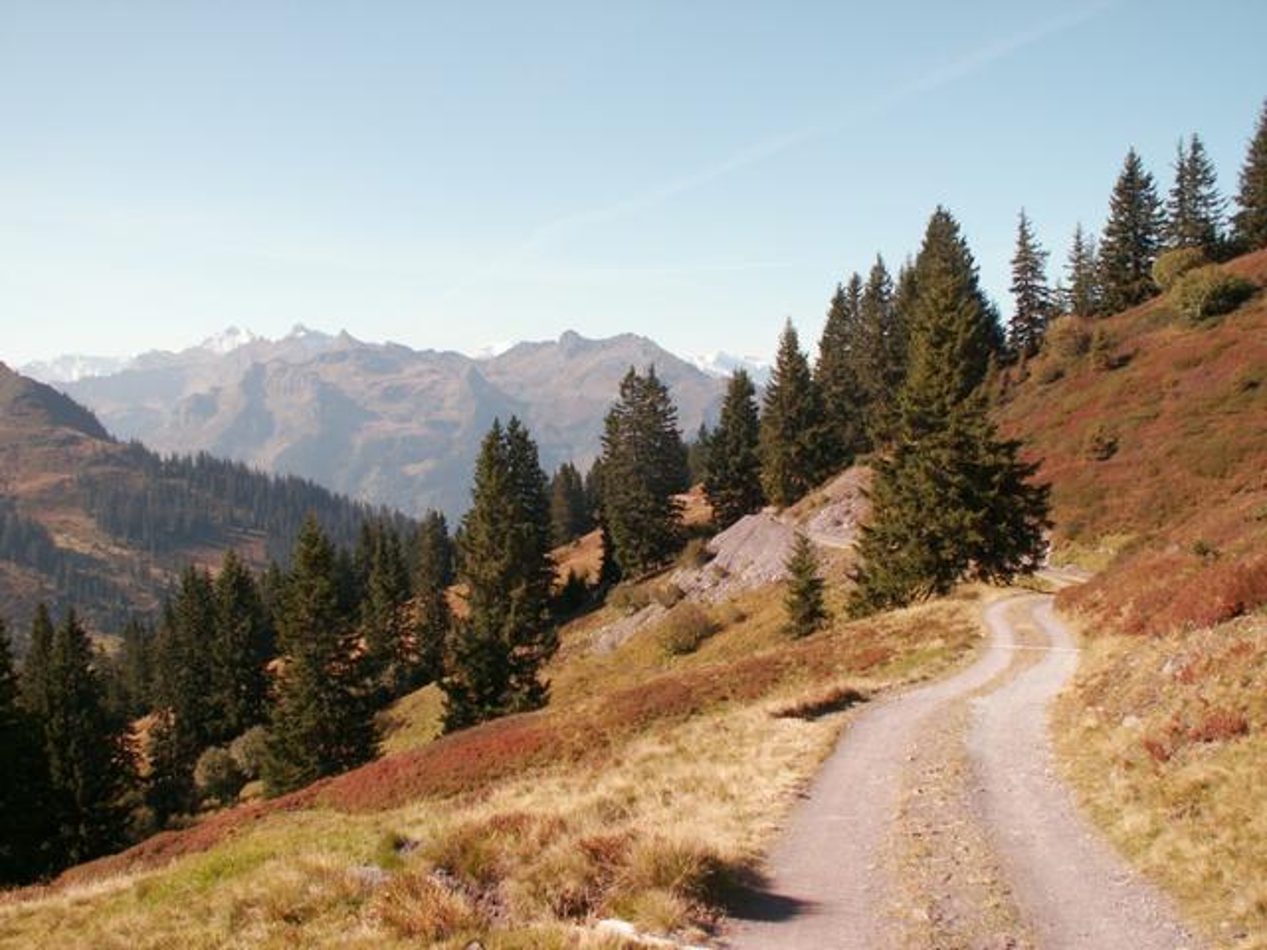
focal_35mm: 35
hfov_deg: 52.6
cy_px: 475
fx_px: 1281
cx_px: 634
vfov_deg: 40.7
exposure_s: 1/400
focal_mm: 5.86
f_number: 3.5
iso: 50
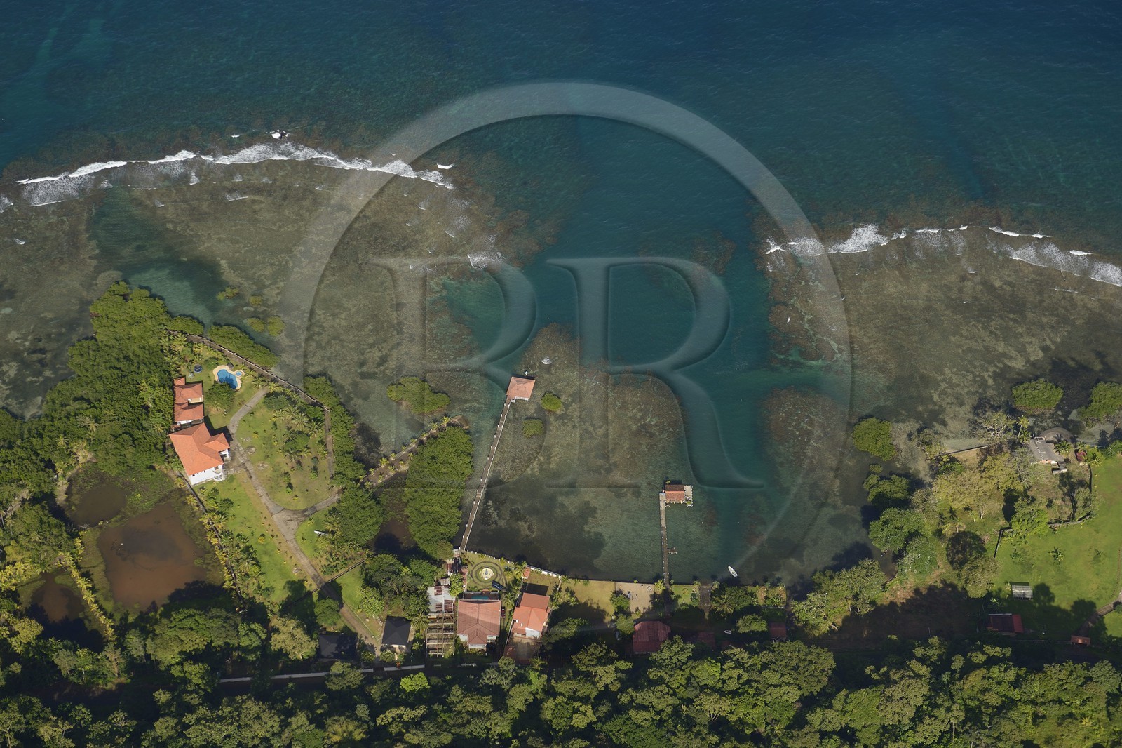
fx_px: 2181
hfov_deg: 28.8
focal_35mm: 70
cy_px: 374
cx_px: 561
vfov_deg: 19.4
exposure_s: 1/800
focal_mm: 70
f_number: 5.6
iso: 200
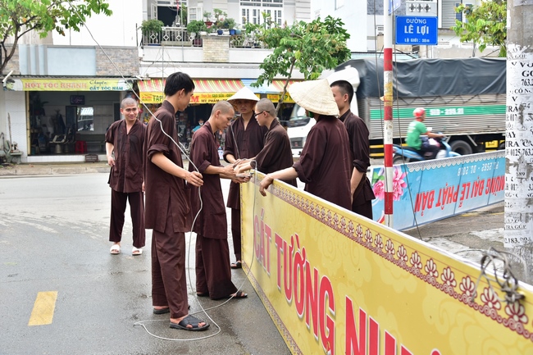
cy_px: 178
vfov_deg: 30.5
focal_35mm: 44
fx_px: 651
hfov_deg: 44.5
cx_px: 266
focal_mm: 44
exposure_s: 1/125
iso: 250
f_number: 6.3
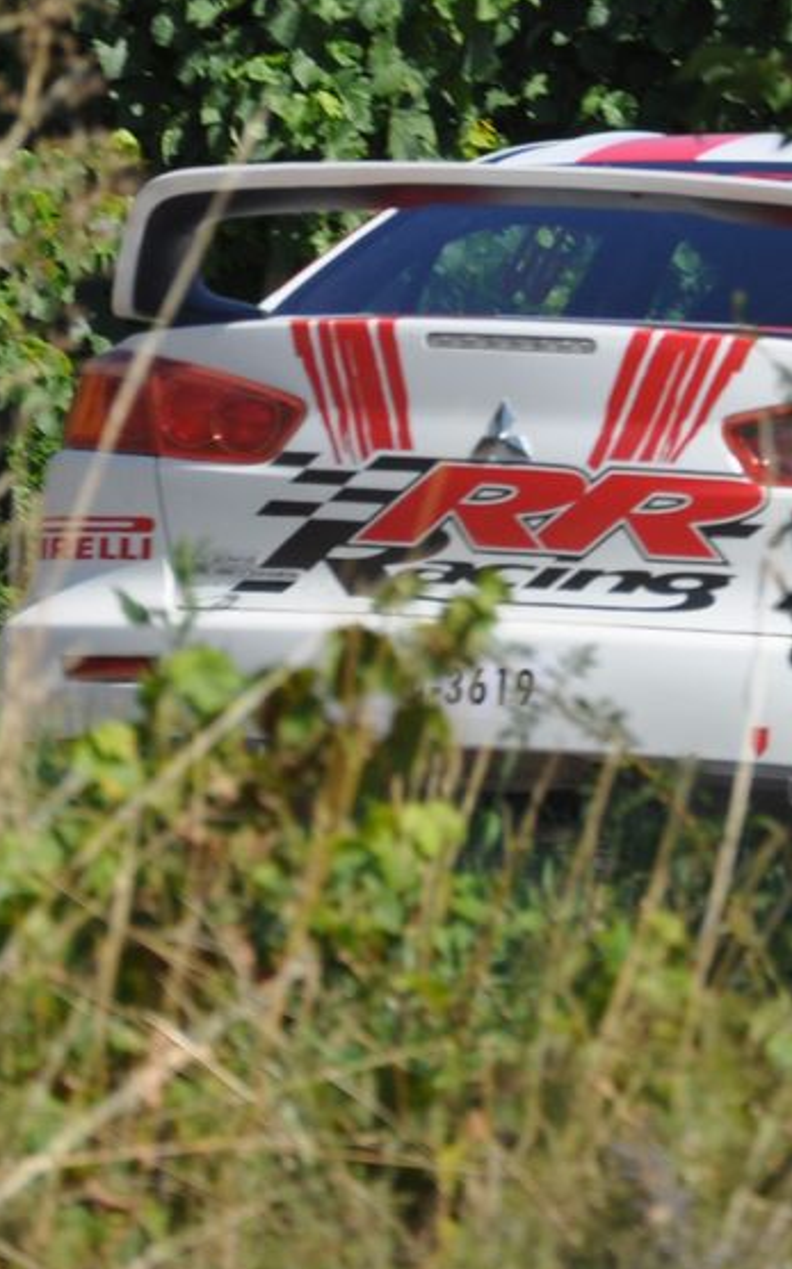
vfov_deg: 4.6
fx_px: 15953
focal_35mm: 461
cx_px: 758
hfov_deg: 2.8
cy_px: 128
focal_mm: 105
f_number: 7.1
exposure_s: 1/800
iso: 200
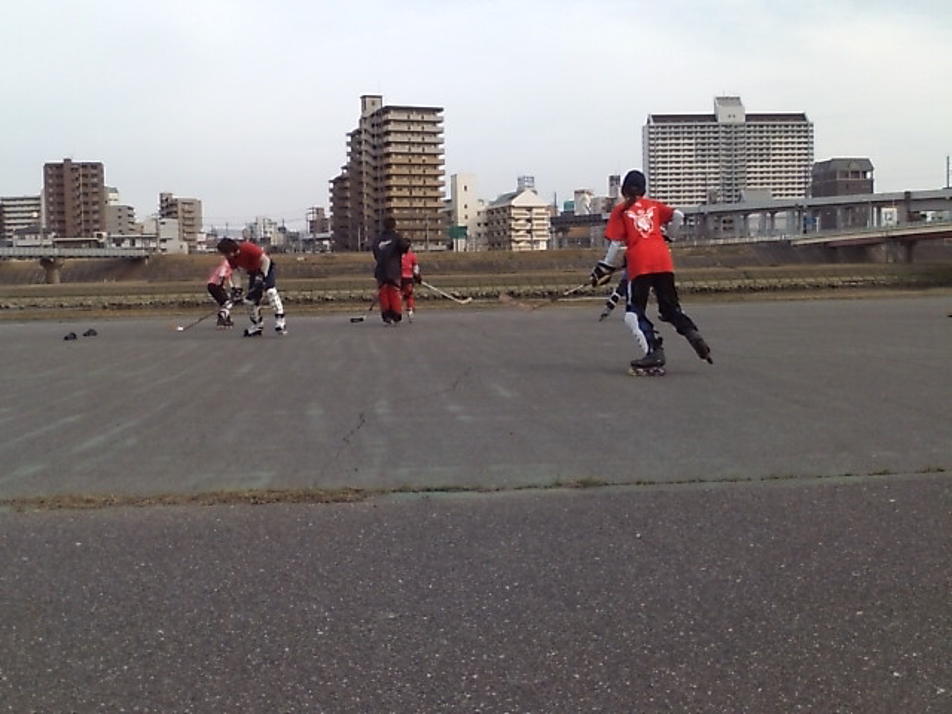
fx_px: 798
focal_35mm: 29
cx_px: 476
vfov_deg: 48.2
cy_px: 357
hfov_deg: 61.7
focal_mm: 3.73
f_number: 3.5
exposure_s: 1/400
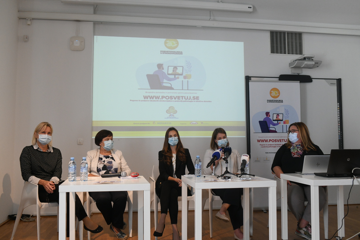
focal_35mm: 35
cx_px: 180
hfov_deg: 54.4
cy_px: 120
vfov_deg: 37.9
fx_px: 350
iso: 2000
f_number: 4
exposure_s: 1/250
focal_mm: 35
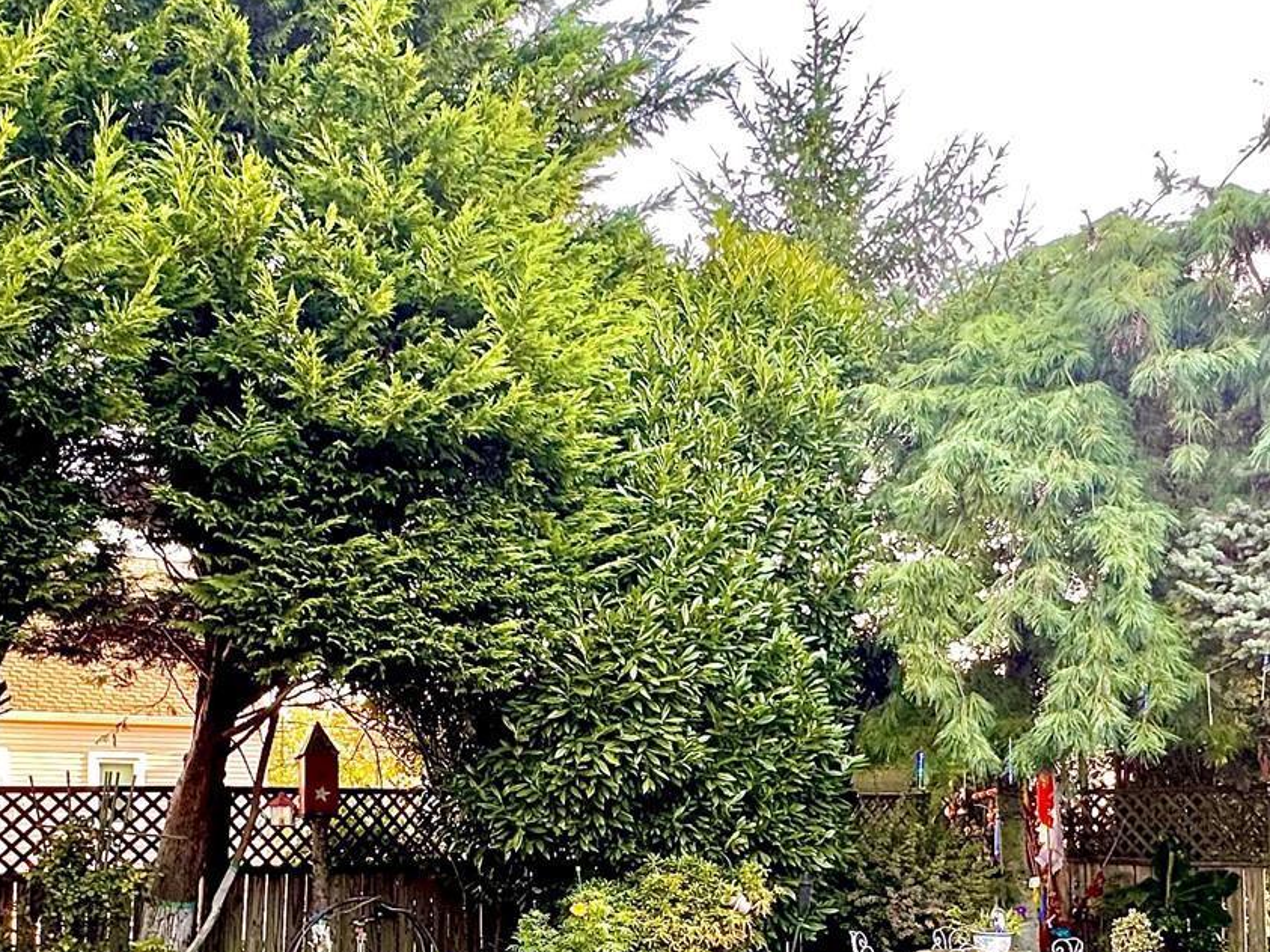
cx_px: 526
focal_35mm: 34
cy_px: 782
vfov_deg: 39.9
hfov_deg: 53.7
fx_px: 1247
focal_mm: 2.22
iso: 100
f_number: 2.2
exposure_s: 1/99
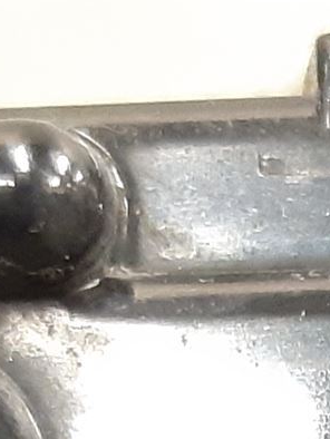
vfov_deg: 13.0
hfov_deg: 10.0
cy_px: 822
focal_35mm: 135
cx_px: 700
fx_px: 1714
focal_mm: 3.93
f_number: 1.7
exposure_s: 1/25
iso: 320
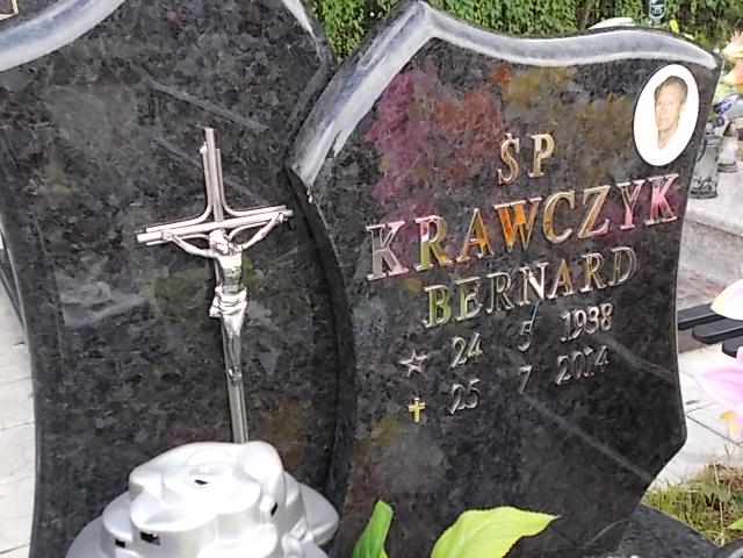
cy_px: 279
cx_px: 372
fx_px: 944
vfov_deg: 32.9
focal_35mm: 44
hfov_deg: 42.9
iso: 80
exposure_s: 1/80
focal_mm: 7.9
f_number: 4.2
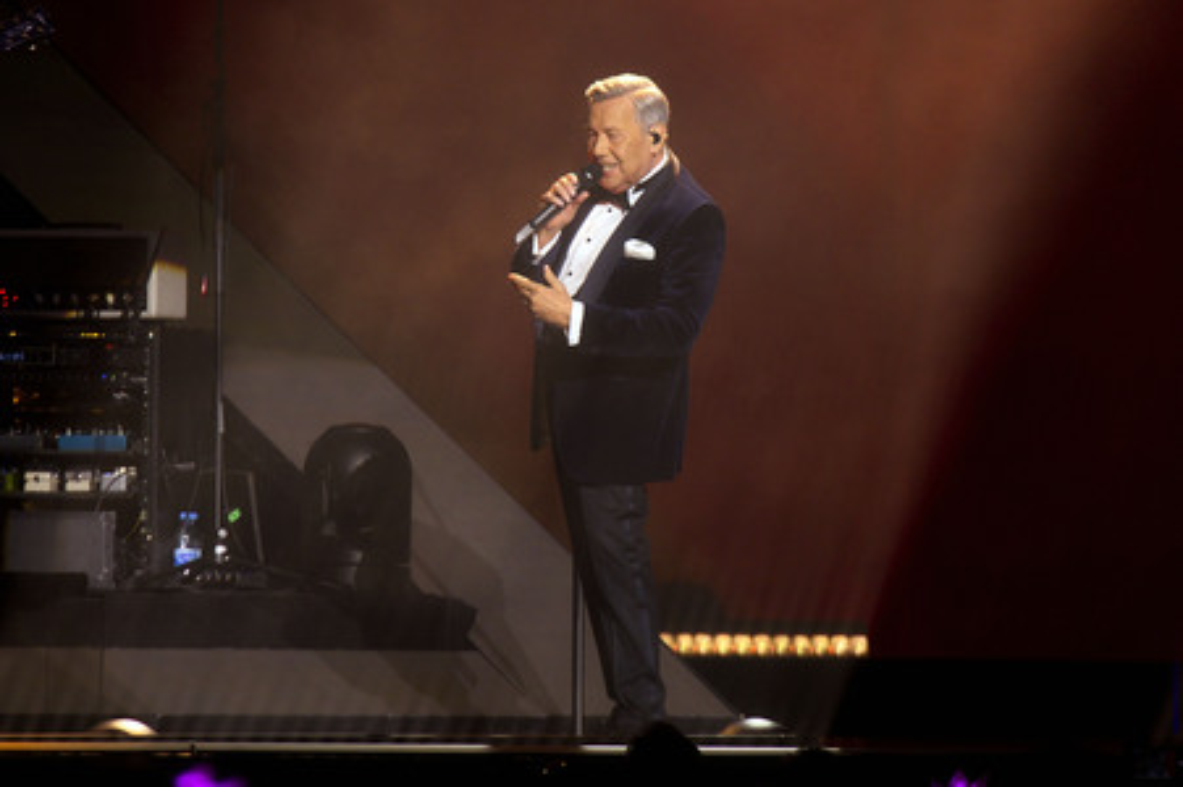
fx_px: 18060
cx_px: 592
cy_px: 394
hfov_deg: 3.8
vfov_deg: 2.5
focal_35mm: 550
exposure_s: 1/200
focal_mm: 550
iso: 1600
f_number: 5.6
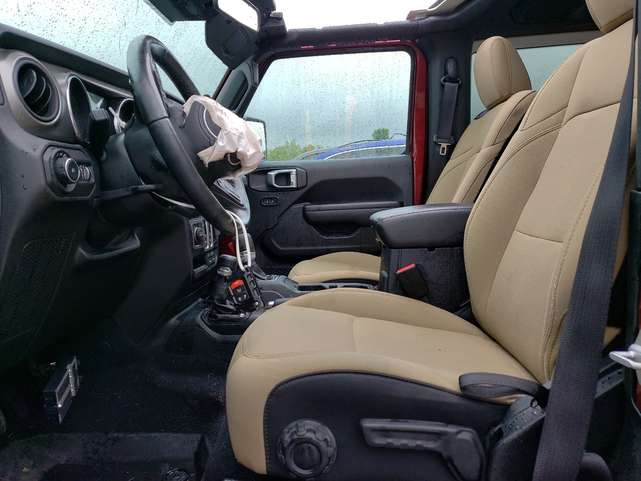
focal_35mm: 26
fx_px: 481
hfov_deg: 67.3
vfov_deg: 53.1
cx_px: 320
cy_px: 240
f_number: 1.5
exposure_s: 1/204
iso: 50
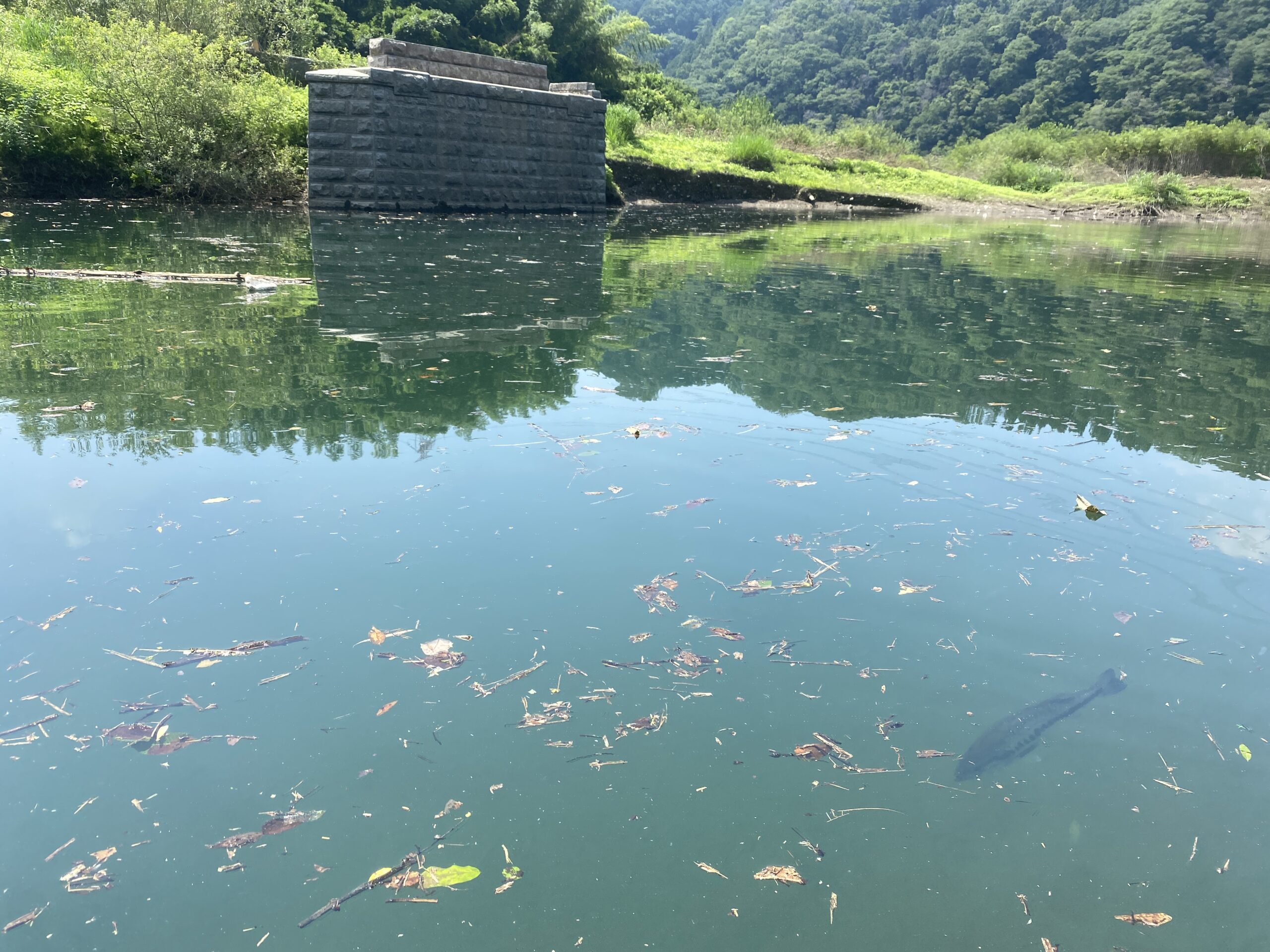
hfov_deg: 67.3
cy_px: 476
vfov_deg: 53.1
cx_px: 635
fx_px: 954
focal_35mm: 26
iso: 32
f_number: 1.8
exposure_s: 1/1218
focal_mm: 4.25
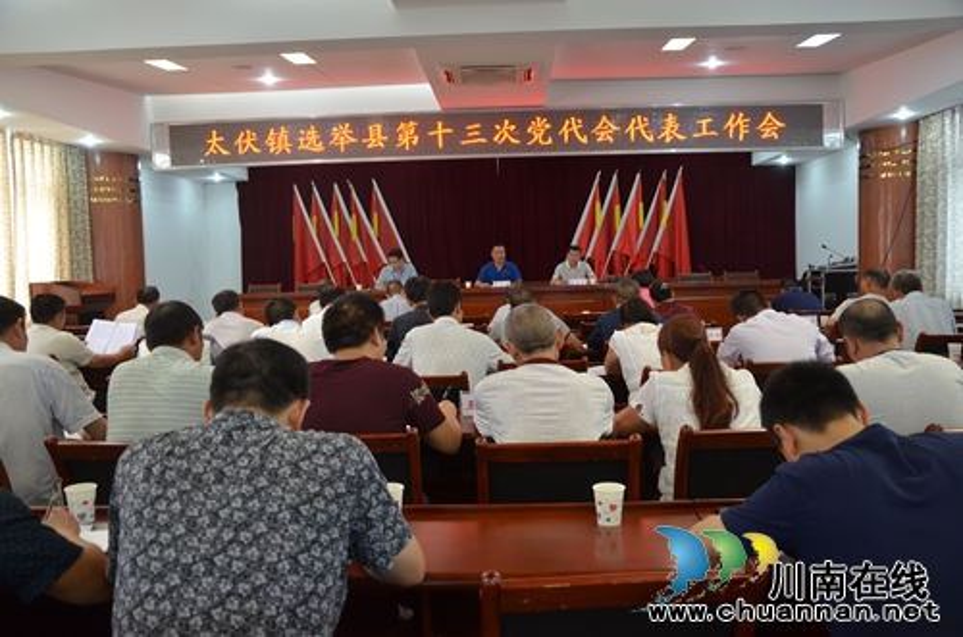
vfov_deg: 41.5
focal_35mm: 32
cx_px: 482
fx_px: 841
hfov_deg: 59.6
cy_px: 318
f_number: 3.8
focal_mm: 21
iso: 800
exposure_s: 1/30
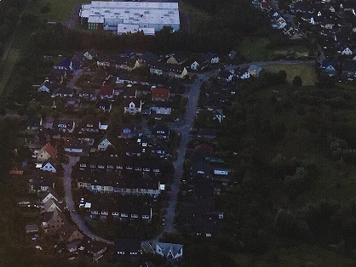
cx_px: 72
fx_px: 1142
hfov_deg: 17.6
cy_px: -101
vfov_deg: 12.8
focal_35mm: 111
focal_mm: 4.15
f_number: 2.2
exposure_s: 1/732
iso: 32
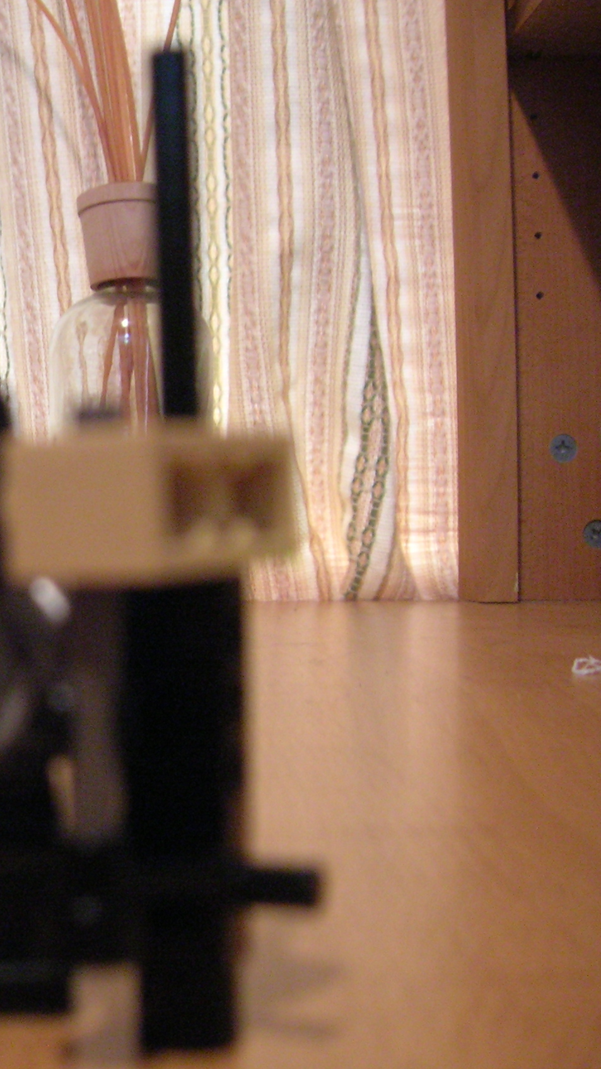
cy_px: 540
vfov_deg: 41.3
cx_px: -50
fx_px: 1416
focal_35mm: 50
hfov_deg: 22.7
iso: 200
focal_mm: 5.7
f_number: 2.9
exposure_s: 1/3.3
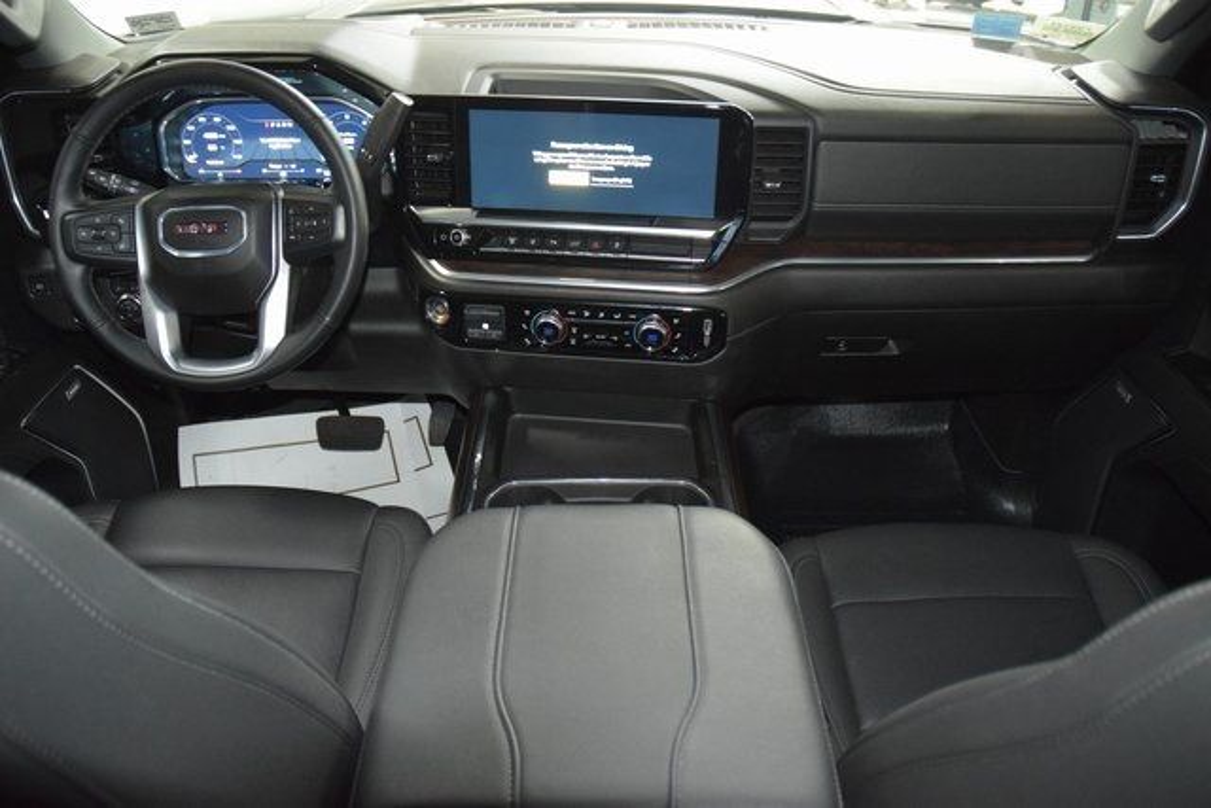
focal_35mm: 27
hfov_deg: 67.4
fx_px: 908
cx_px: 606
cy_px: 404
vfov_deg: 48.0
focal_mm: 18
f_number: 3.5
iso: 3200
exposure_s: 1/25
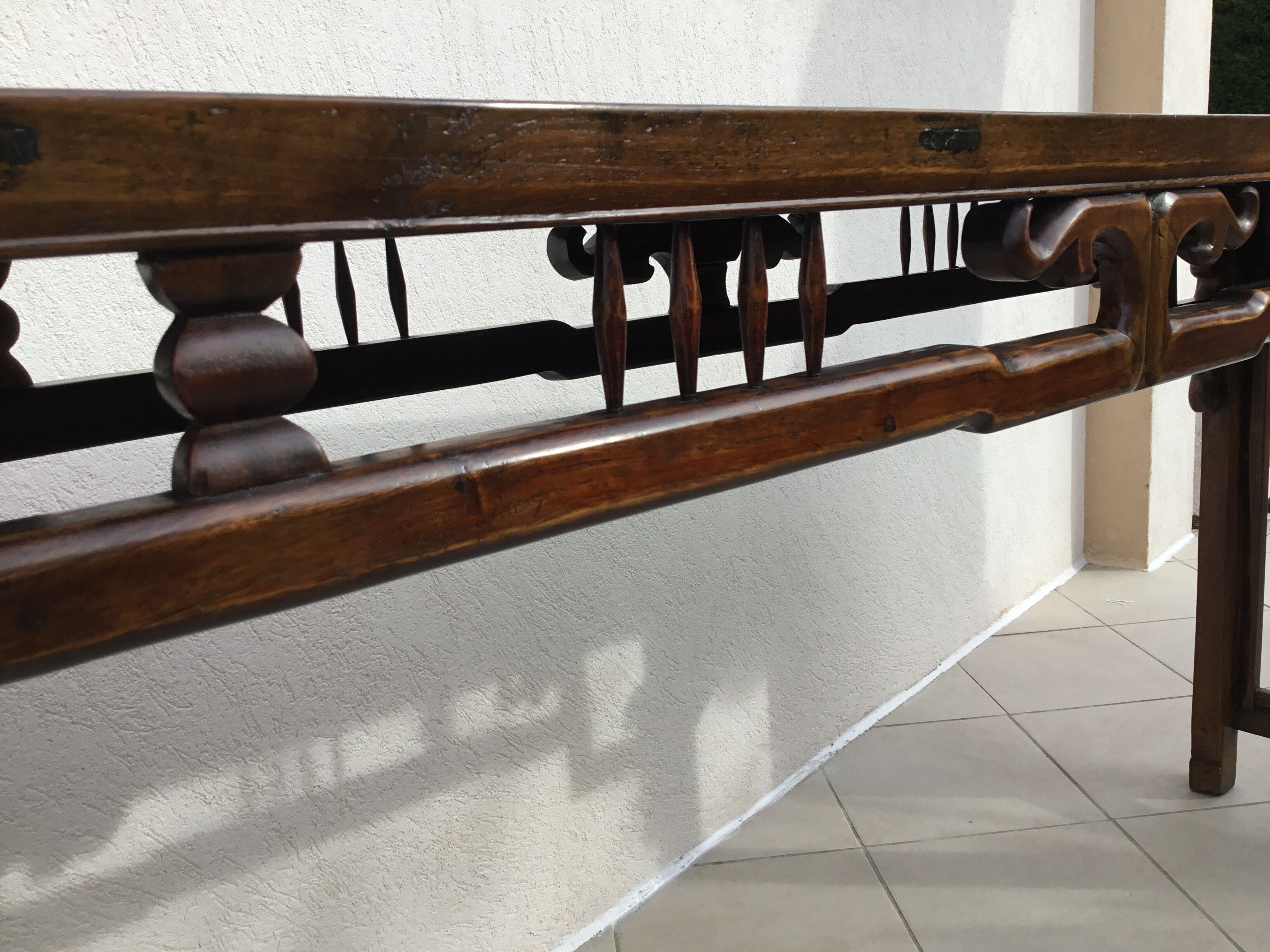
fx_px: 1137
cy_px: 476
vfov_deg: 45.4
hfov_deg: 58.4
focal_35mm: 31
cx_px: 635
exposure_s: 1/637
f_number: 2.4
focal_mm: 3.3
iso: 25
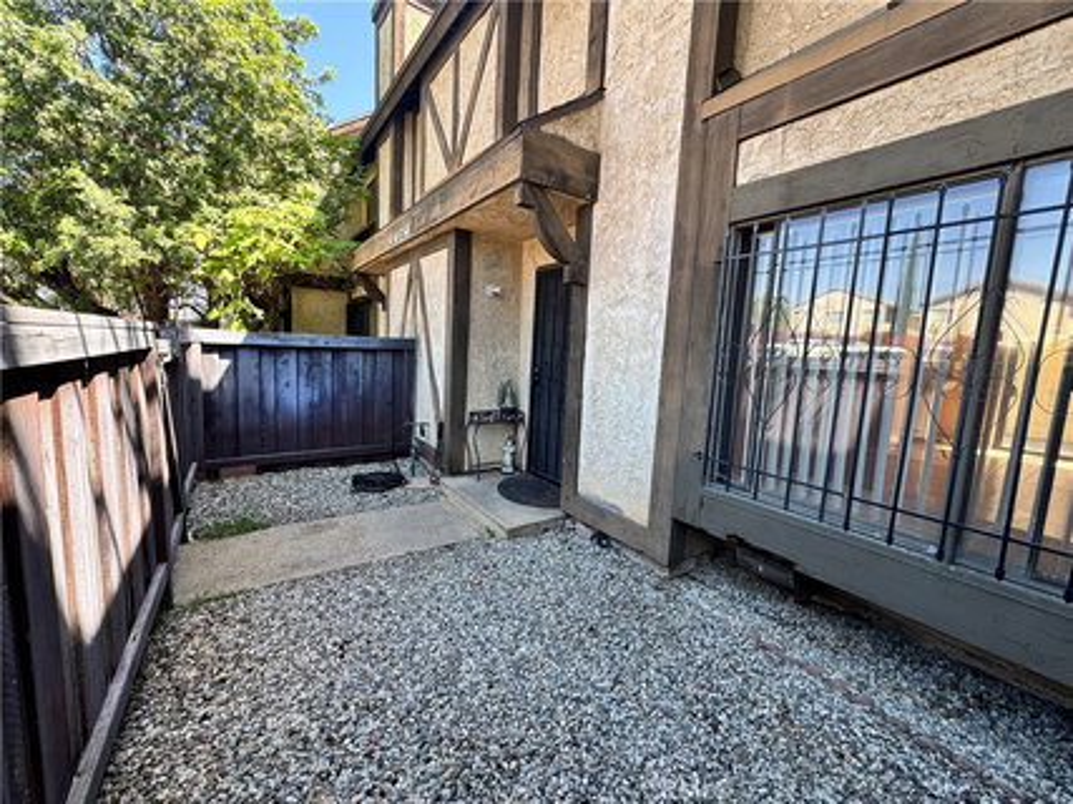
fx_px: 434
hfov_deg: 102.1
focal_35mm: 14
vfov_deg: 85.6
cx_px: 536
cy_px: 402
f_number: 2.2
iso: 40
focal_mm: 2.22
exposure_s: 1/122
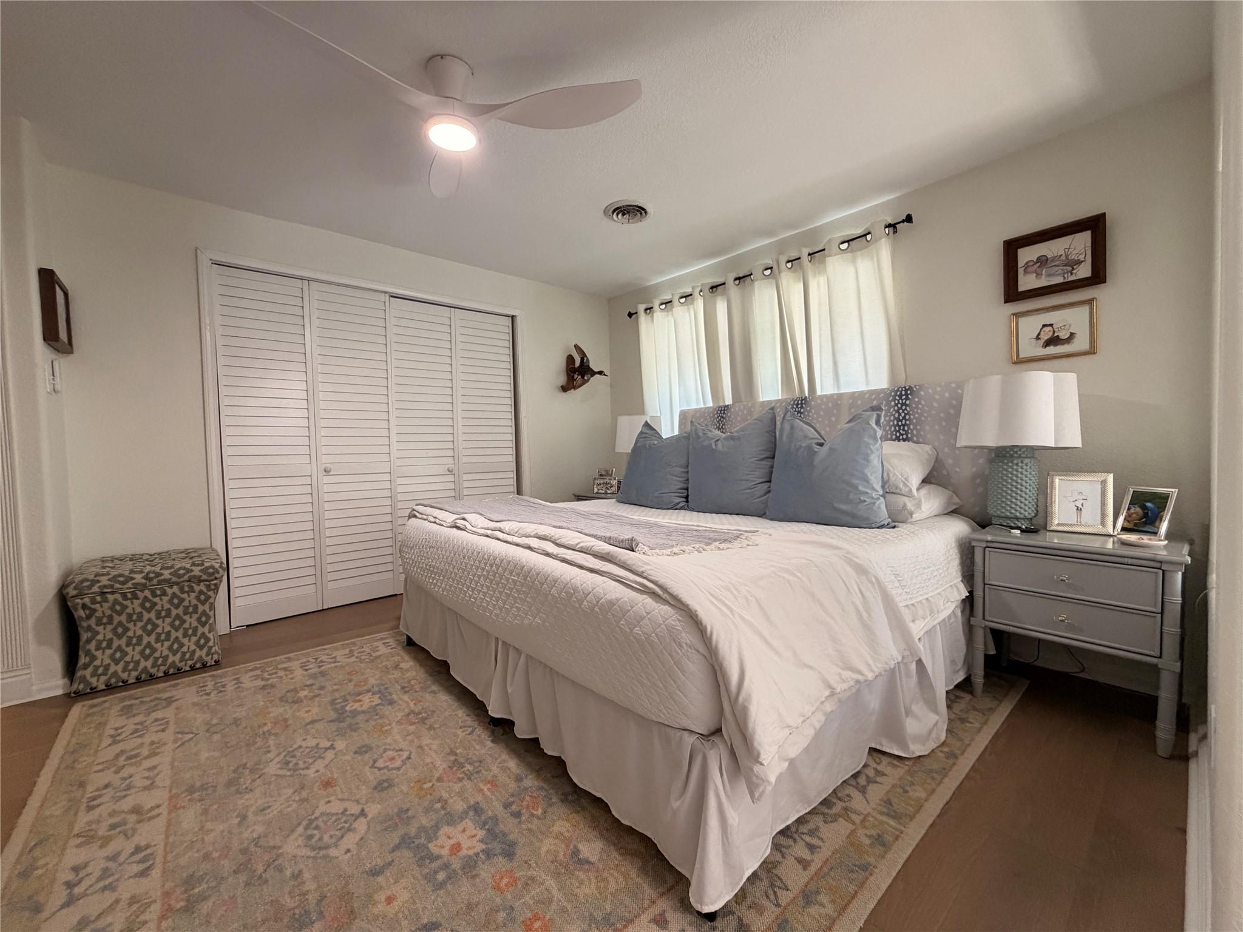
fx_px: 503
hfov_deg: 102.1
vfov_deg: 85.7
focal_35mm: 14
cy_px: 466
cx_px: 622
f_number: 2.2
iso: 320
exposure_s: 1/121
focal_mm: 2.22
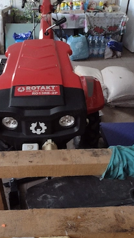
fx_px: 202
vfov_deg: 61.0
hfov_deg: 36.4
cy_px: 113
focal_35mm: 32
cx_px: 48
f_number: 1.7
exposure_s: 1/24
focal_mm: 4.71
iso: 306
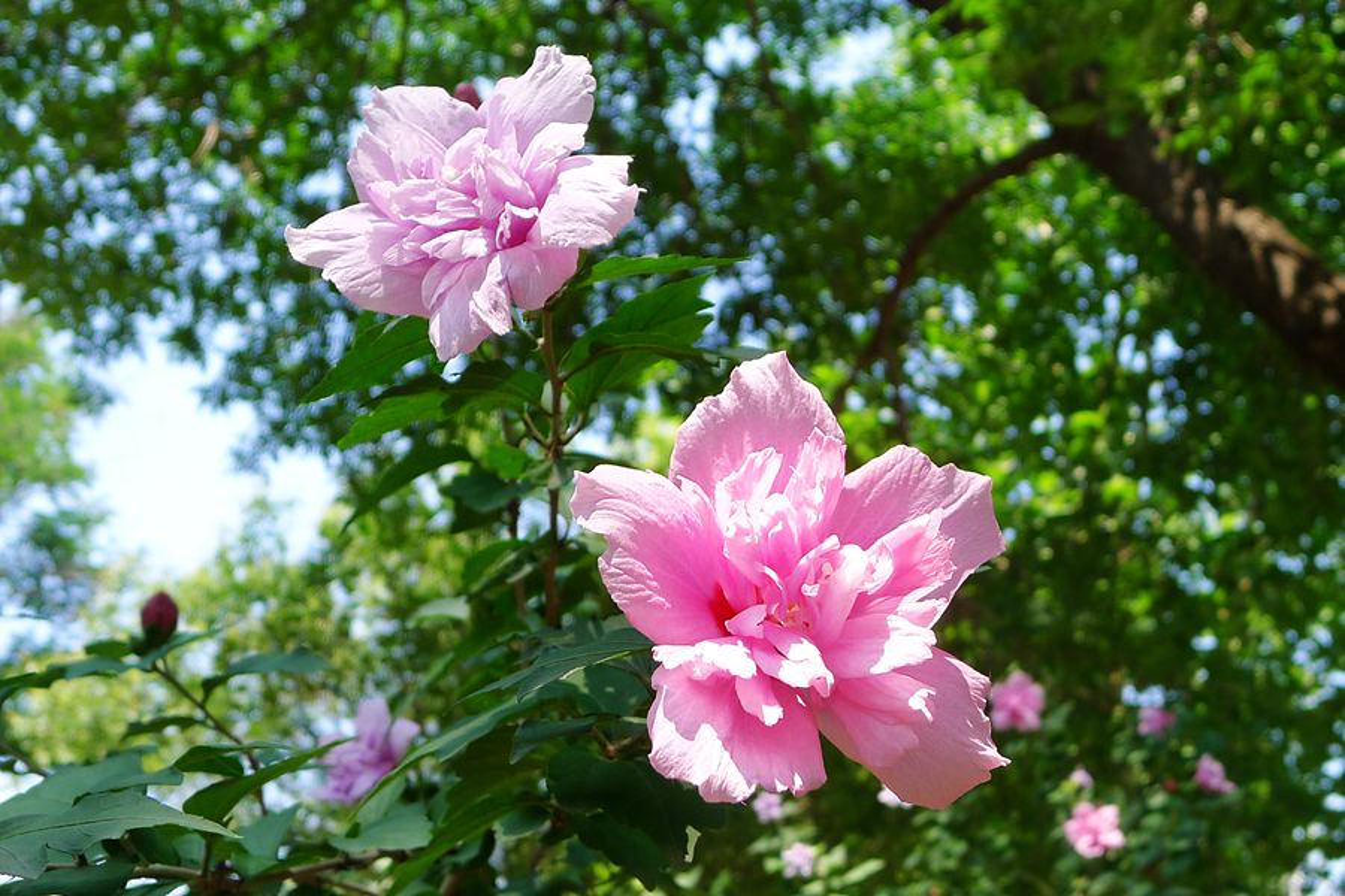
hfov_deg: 73.7
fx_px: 897
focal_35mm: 24
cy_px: 448
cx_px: 672
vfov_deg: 53.1
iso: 80
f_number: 2.8
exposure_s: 1/320
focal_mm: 5.1
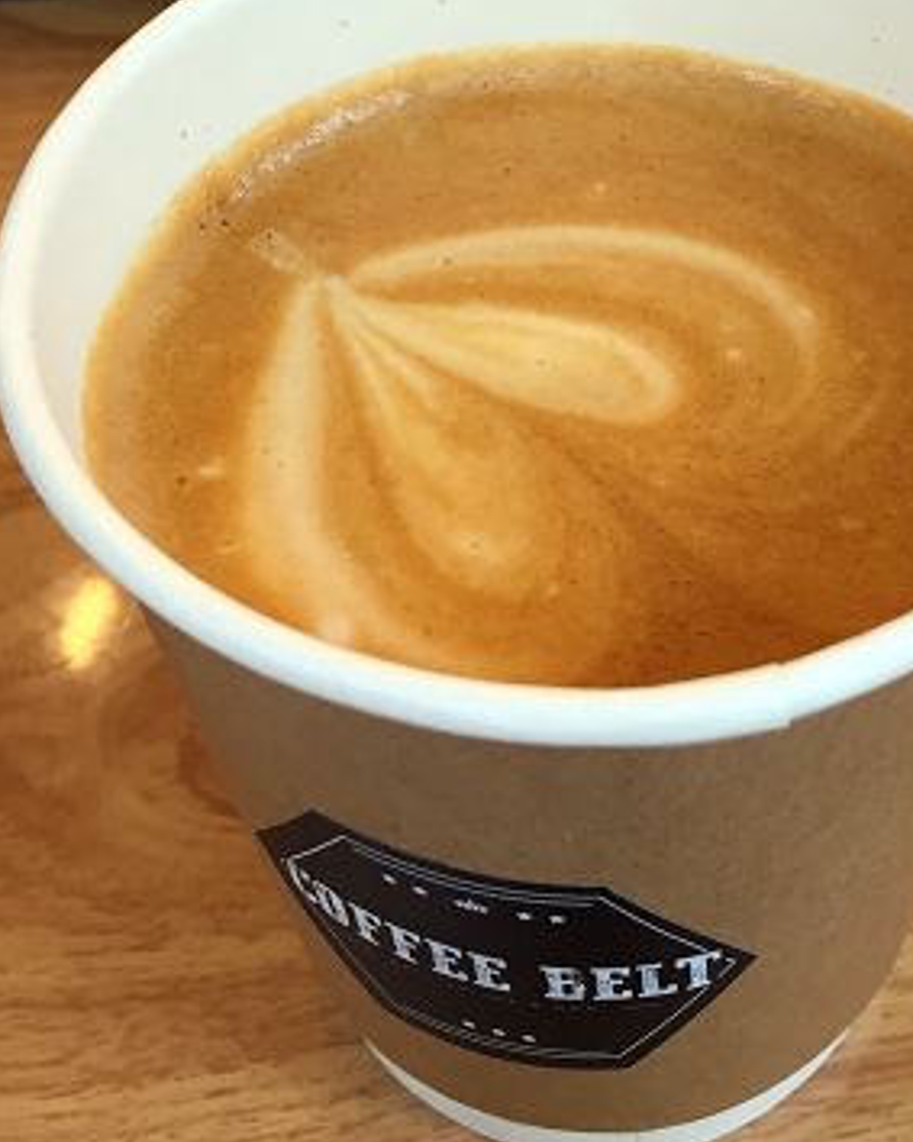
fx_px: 1892
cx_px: 686
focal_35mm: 56
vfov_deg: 32.9
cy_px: 268
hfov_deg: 26.8
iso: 32
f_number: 2.2
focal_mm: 4.15
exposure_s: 1/33
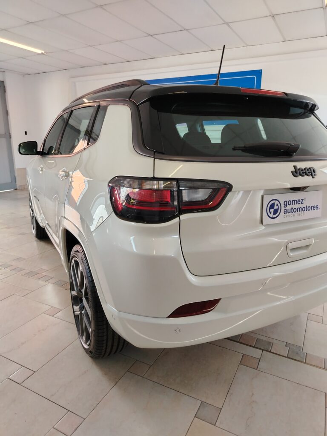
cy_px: 218
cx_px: 164
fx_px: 302
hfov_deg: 56.8
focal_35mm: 24
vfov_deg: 71.6
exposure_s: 1/100
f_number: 1.75
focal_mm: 5.25
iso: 503
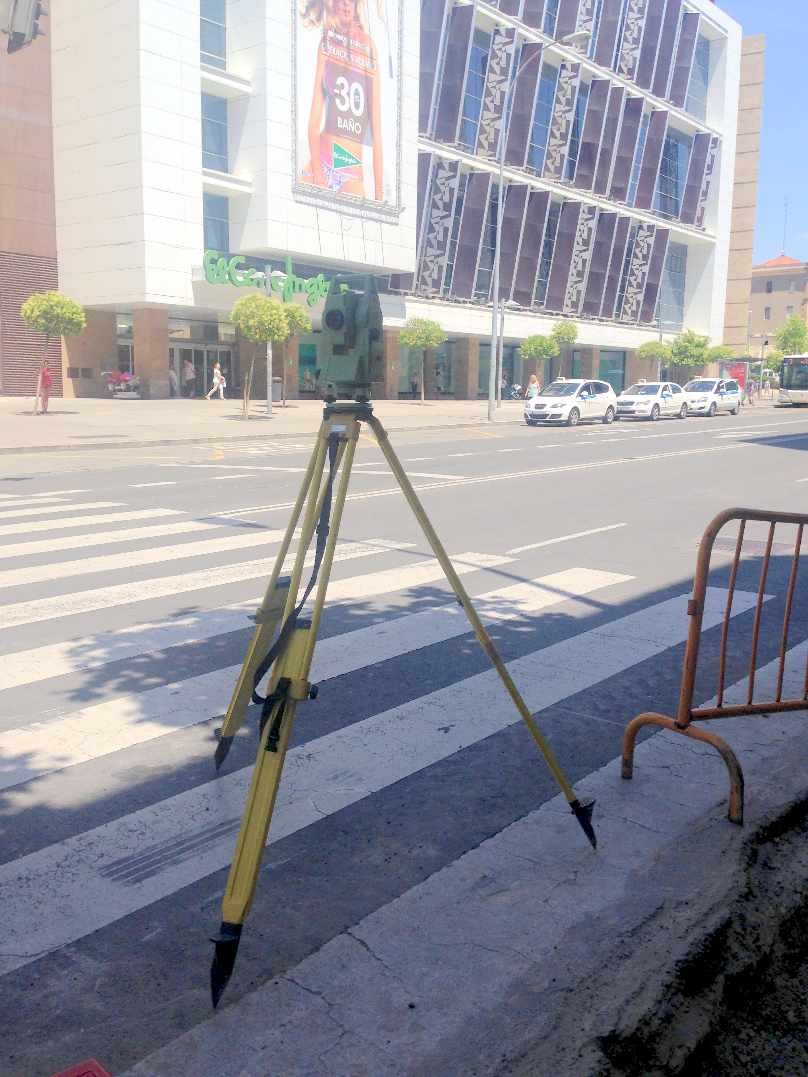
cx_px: 404
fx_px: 1027
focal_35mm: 33
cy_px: 538
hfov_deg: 42.9
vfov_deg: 55.4
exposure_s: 1/1748
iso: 50
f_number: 2.4
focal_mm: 4.12
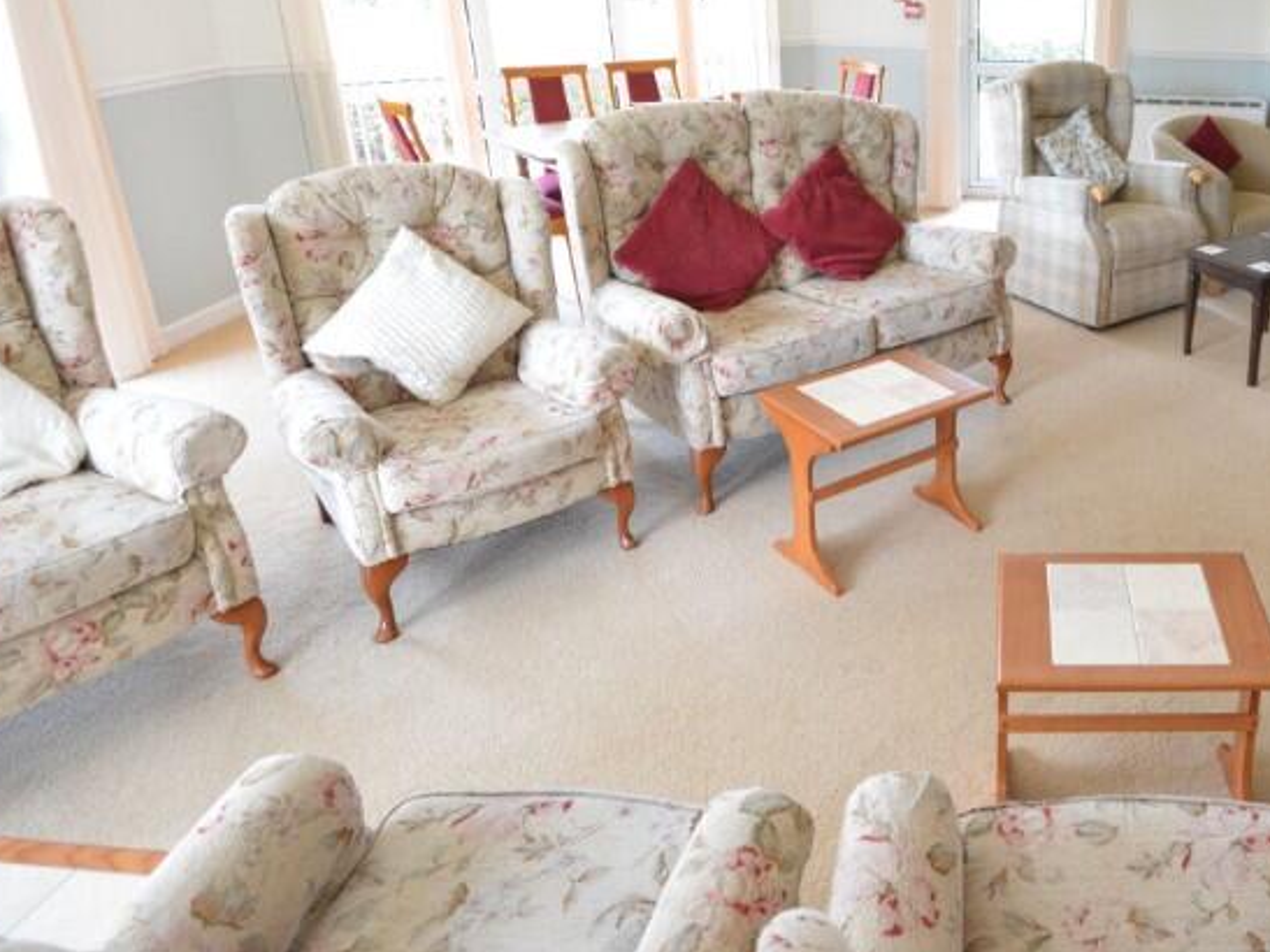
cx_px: 1080
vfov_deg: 50.2
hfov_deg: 58.4
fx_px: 990
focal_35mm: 27
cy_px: 300
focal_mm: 10
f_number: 8
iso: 400
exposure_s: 1/15
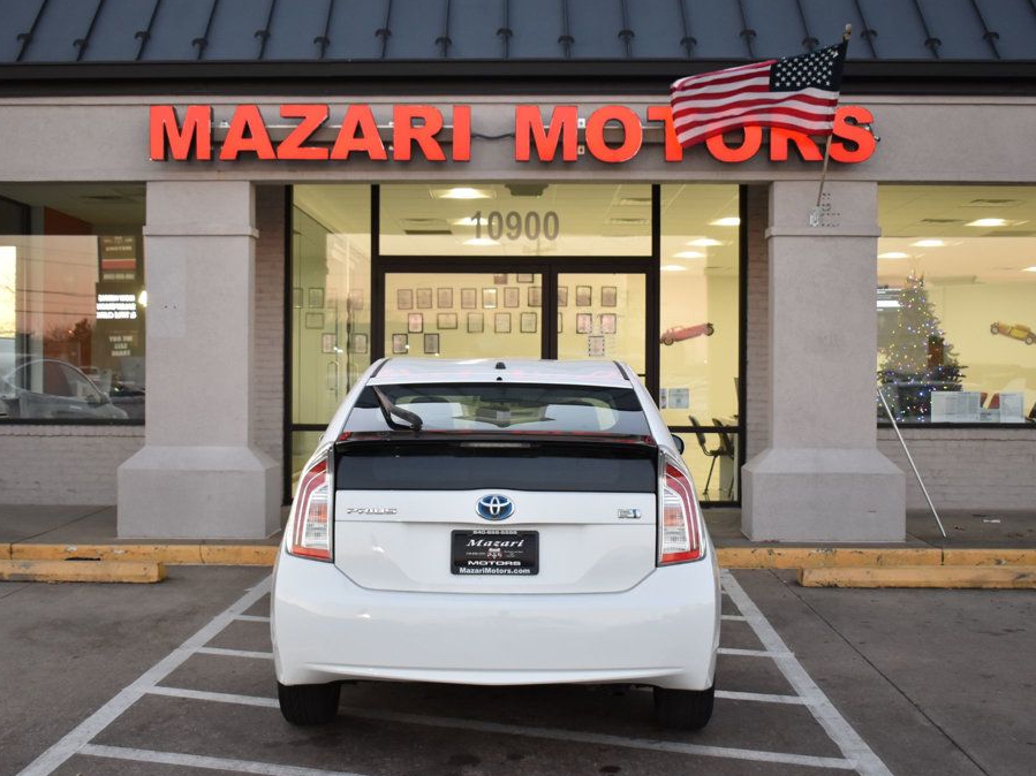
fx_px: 1377
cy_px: 390
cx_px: 501
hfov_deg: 41.2
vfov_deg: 31.5
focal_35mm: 46
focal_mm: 28
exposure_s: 1/125
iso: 800
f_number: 4.2
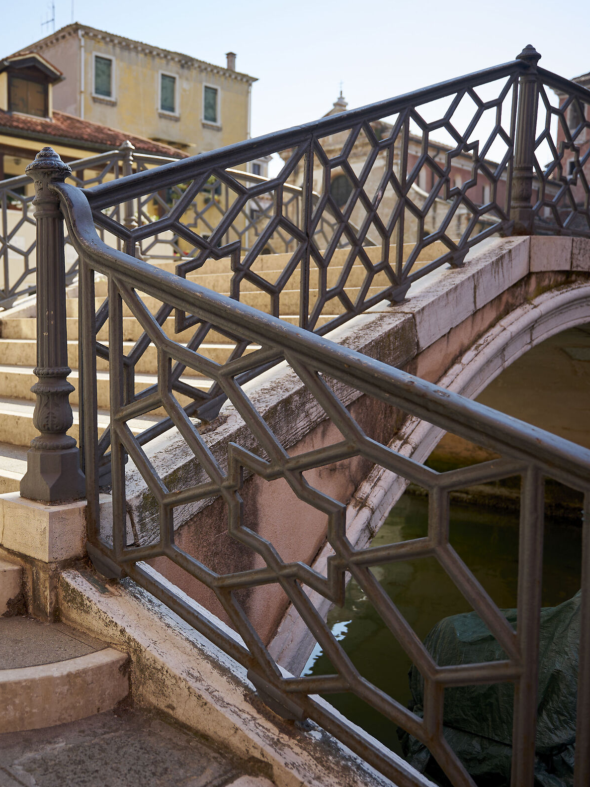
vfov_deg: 52.6
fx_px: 795
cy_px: 397
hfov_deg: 39.9
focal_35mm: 35
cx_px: 173
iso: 100
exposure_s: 1/800
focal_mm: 24
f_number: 2.8
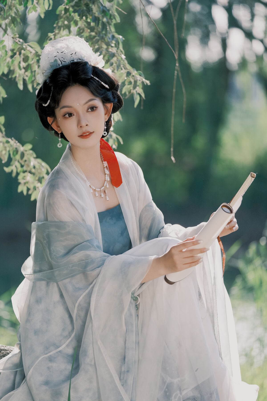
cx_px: 134
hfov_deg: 6.8
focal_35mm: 202
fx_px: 2247
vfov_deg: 10.2
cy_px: 200
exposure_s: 1/1000
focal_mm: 134.4
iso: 400
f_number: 2.8
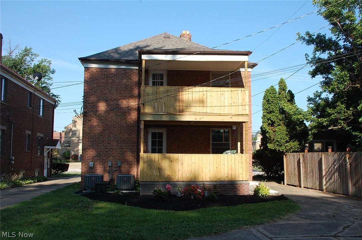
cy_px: 120
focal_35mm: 38
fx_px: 377
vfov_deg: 35.4
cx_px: 181
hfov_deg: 51.3
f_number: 10
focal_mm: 25
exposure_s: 1/250
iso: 320
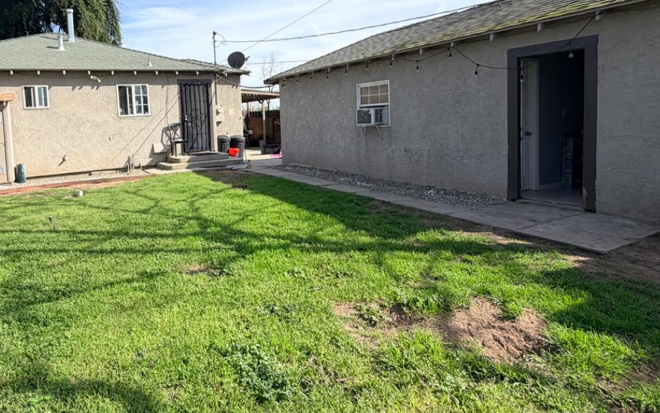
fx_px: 414
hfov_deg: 75.1
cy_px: 144
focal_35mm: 23
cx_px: 228
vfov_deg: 52.2
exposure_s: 1/770
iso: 25
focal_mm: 2.22
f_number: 2.2
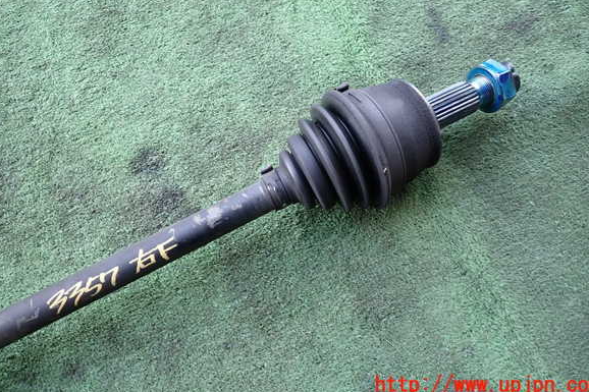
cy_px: 169
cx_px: 300
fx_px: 442
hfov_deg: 67.4
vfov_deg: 47.8
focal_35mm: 27
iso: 125
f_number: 2
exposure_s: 1/125
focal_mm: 4.5
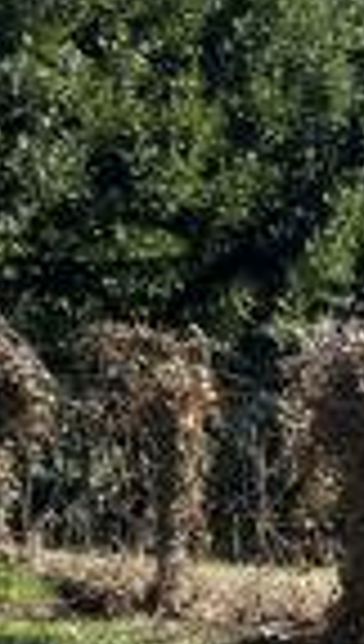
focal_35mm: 158
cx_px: 1640
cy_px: 342
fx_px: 2697
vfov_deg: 13.6
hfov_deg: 6.0
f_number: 1.6
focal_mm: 5.1
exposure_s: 1/3521
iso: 50
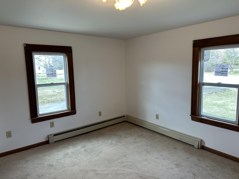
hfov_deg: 71.6
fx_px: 166
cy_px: 90
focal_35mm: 24
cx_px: 120
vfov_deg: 56.8
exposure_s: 1/120
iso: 100
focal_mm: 6.86
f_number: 1.78
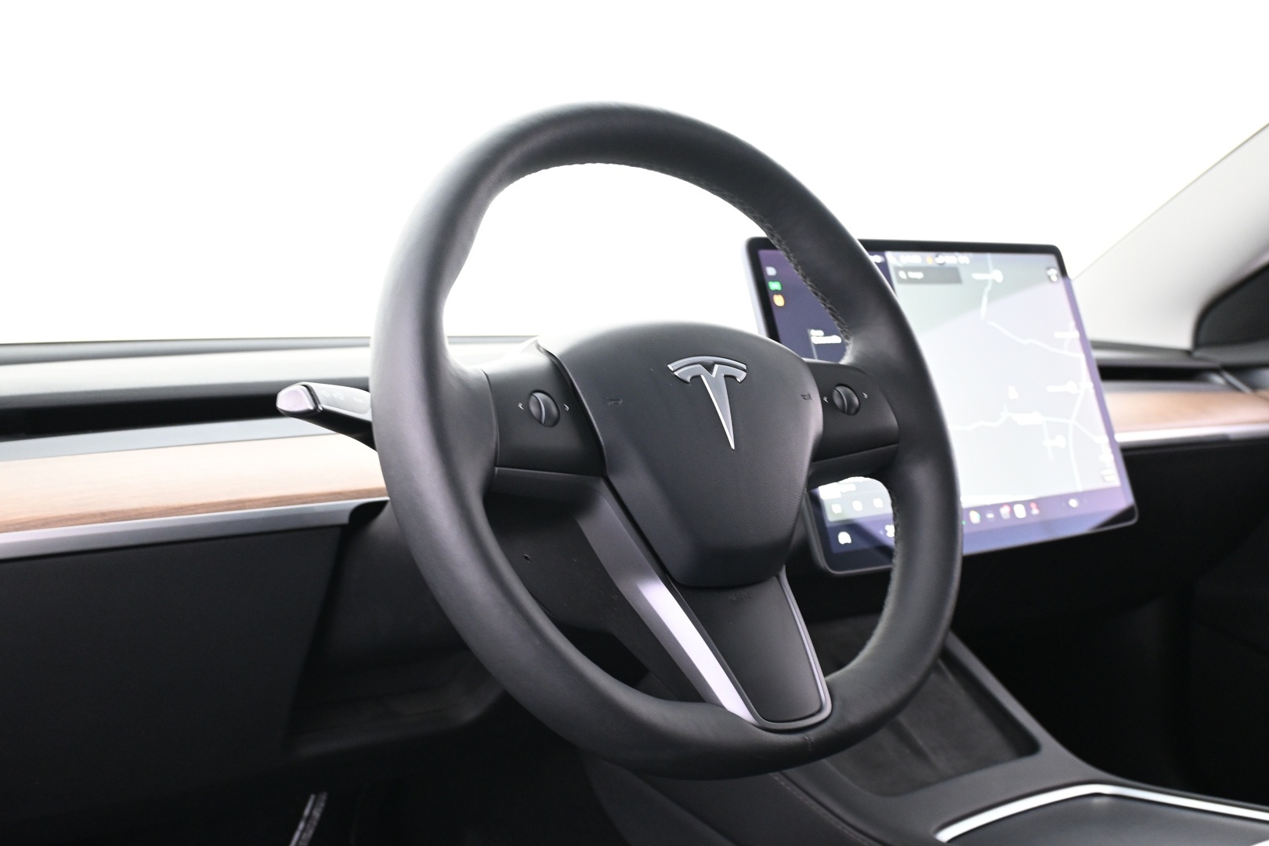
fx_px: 1480
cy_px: 423
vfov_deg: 31.9
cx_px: 634
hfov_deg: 46.4
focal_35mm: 42
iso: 1600
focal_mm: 28
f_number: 4.5
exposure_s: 1/8
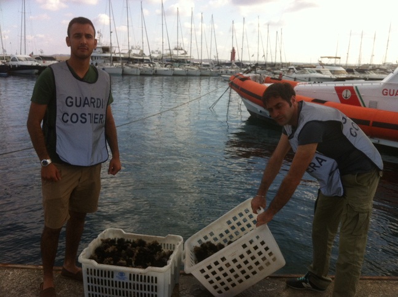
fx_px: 402
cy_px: 148
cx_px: 199
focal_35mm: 35
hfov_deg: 52.7
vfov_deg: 40.6
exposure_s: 1/838
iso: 80
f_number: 2.8
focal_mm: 3.85
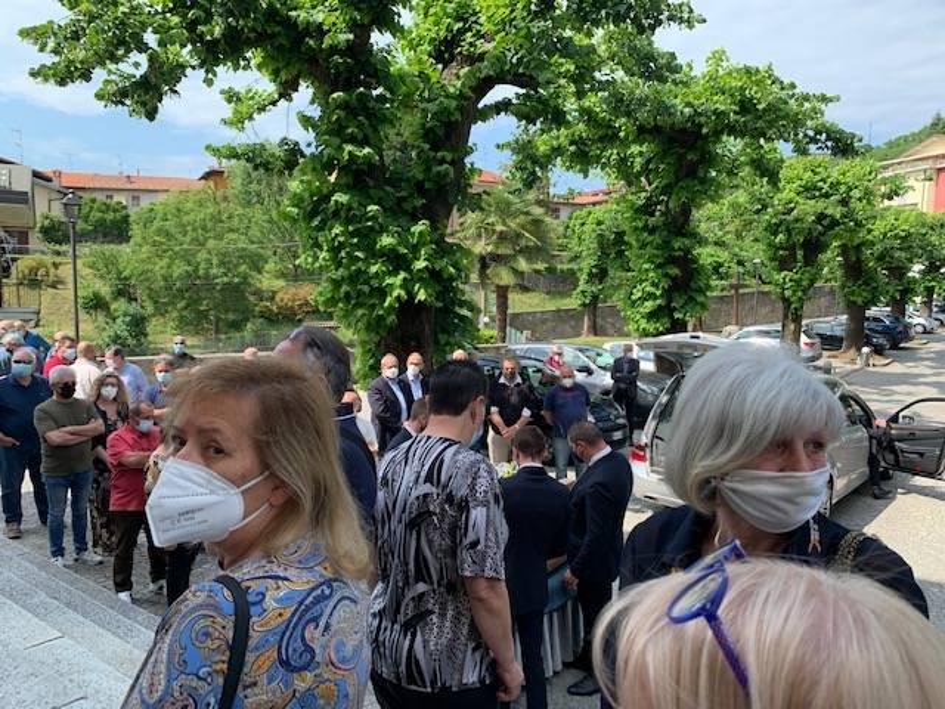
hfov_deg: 67.3
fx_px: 710
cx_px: 472
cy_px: 354
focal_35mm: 26
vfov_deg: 53.1
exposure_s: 1/627
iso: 25
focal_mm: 4.25
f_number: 1.8
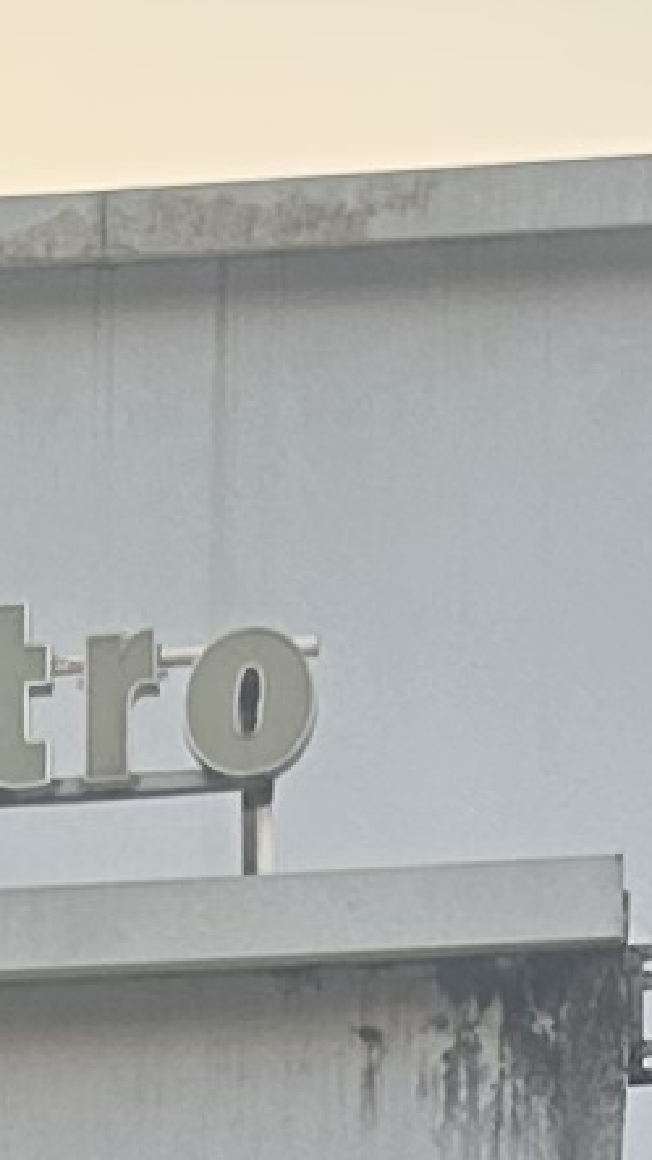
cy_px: 2781
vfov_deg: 8.3
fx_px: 7319
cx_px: -909
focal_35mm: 238
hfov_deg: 5.0
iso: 80
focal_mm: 6.86
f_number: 1.78
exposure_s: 1/464
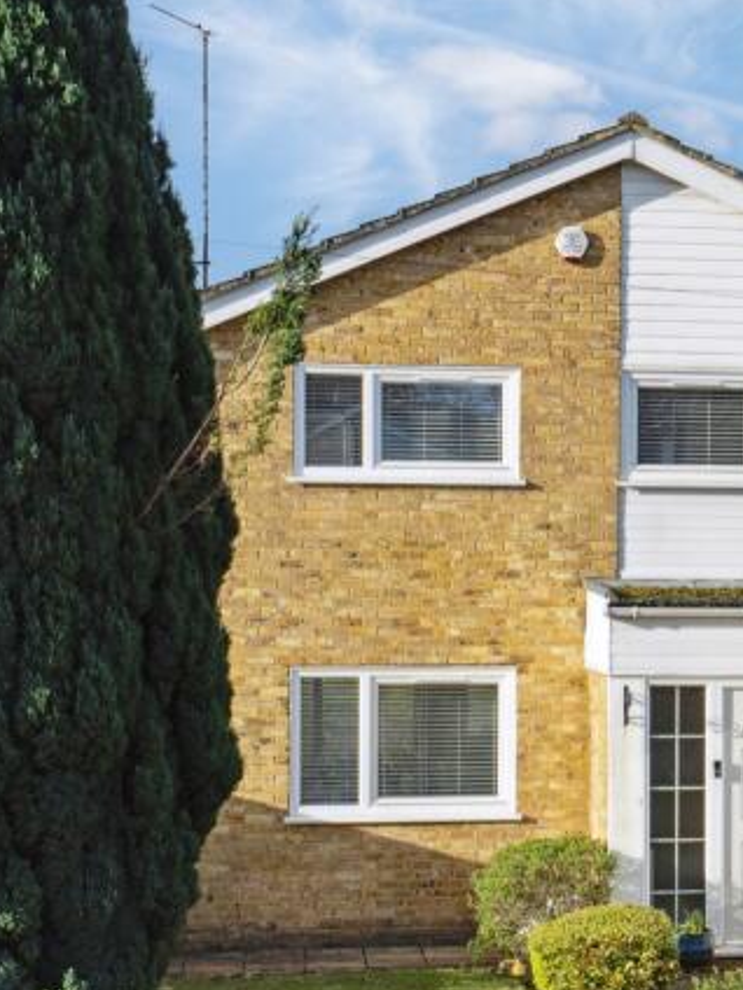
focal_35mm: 79
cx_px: 696
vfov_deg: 24.5
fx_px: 2261
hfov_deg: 18.3
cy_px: 714
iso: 640
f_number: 10
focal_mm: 34
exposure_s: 1/500
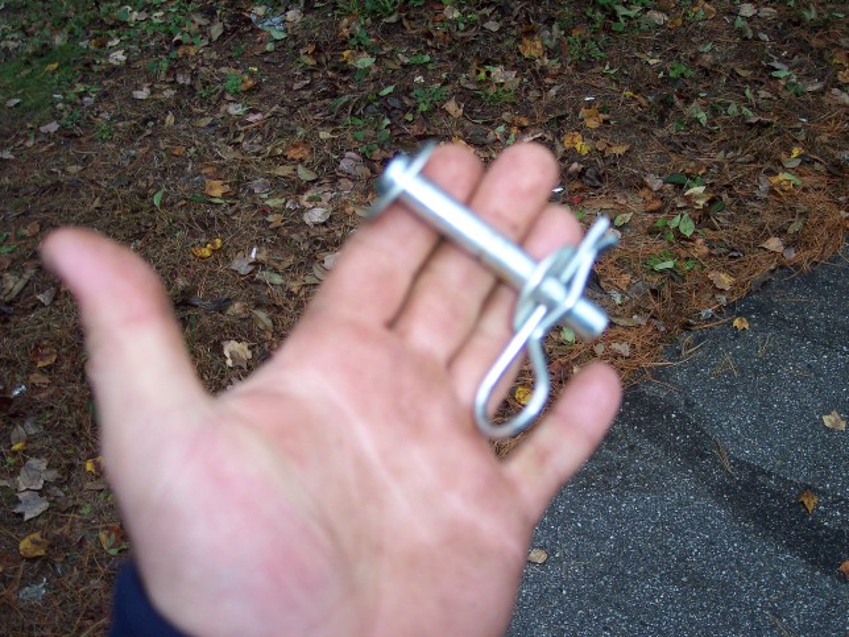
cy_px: 318
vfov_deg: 37.7
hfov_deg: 49.0
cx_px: 424
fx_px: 932
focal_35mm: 38
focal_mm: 8
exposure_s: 1/30
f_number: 2.8
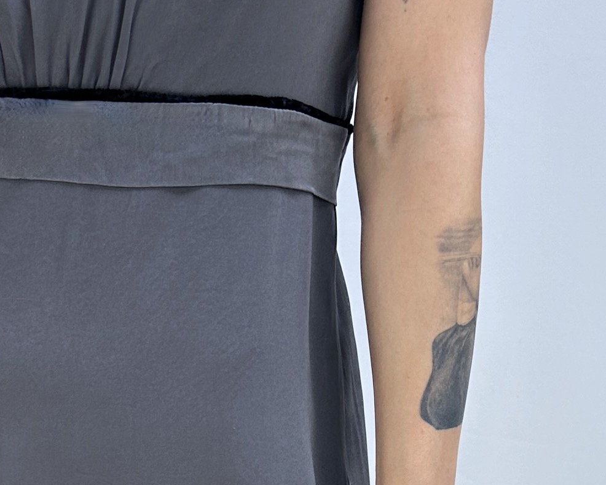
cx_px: 162
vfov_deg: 19.0
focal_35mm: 79
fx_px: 1417
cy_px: 456
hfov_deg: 23.9
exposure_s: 1/630
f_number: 1.78
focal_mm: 6.86
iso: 80
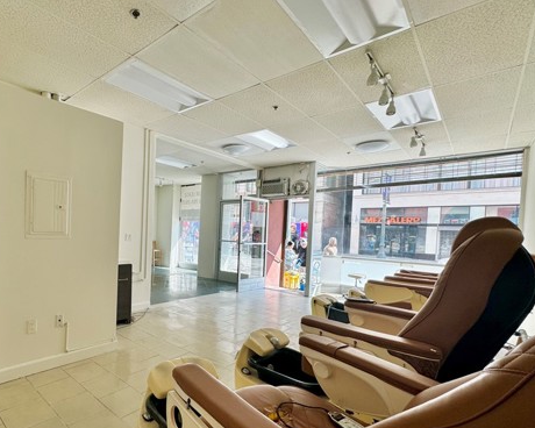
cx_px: 169
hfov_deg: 79.9
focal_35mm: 19
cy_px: 241
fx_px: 301
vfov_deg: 70.6
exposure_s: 1/165
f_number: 2.2
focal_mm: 2.22
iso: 40
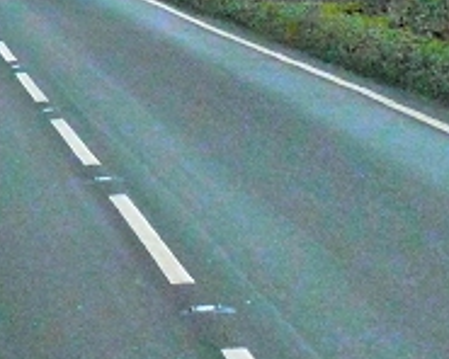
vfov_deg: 4.3
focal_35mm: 354
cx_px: -44
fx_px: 4704
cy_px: -201
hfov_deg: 5.4
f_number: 4.5
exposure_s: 1/333
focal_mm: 18.8
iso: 1600
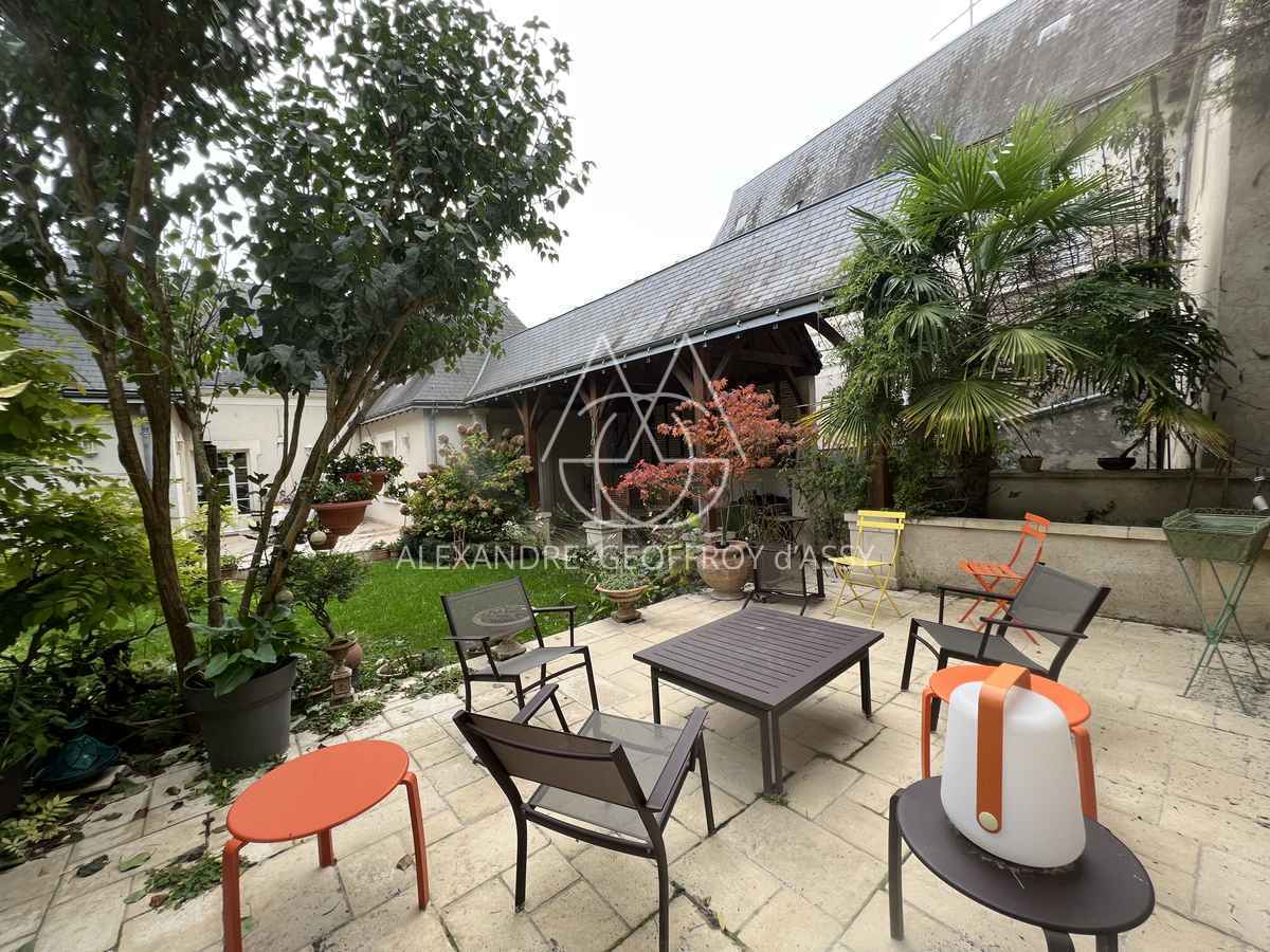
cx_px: 635
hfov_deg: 106.2
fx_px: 477
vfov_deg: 89.9
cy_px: 476
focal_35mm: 13
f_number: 1.8
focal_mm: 1.57
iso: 32
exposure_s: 1/105
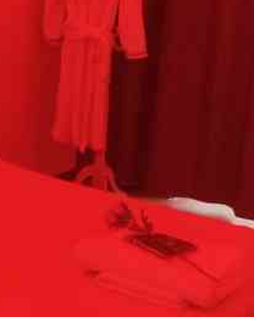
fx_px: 987
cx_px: 38
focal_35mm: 105
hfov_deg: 14.6
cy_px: 154
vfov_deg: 18.3
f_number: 1.8
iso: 686
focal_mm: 3.95
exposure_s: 1/33.3
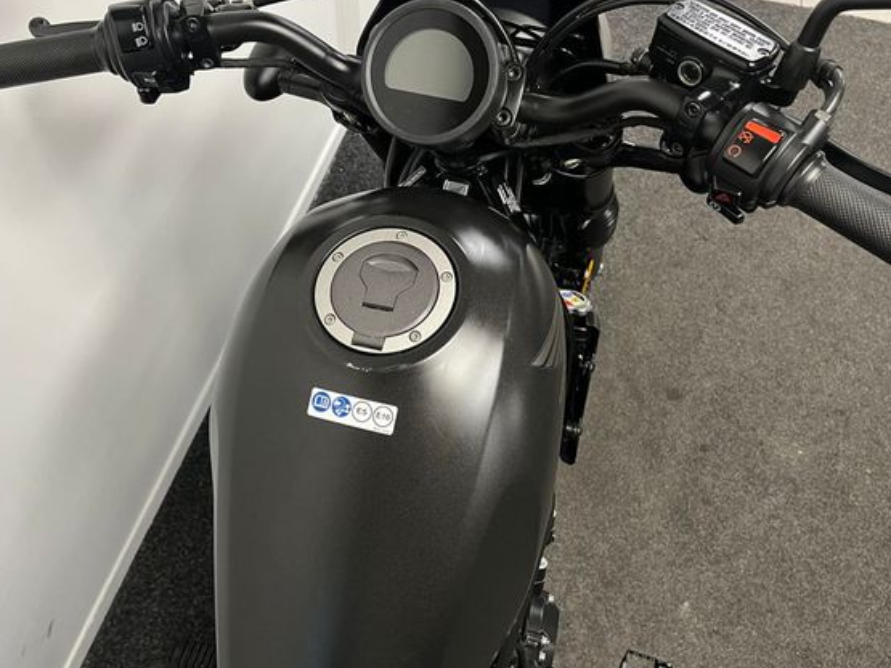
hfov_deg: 59.9
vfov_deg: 46.7
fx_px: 772
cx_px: 424
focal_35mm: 30
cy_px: 300
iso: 160
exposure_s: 1/50
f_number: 1.6
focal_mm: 5.1
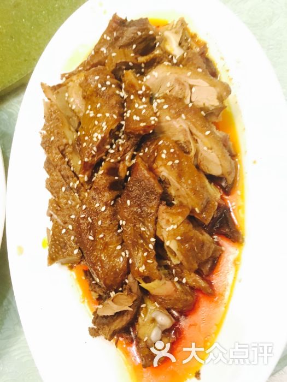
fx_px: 321
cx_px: 144
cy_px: 191
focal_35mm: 29
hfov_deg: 48.2
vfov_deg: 61.7
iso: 640
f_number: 2.2
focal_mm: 4.15
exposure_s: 1/17
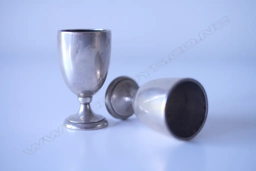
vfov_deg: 25.5
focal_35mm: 53
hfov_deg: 37.5
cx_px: 128
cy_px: 86
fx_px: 377
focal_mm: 35
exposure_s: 1/160
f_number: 1.8
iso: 640
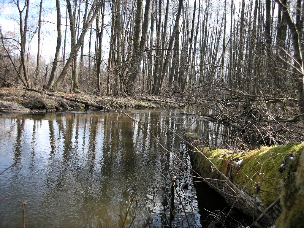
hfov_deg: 52.6
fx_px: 307
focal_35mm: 35
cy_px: 114
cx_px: 152
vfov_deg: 40.7
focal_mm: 5.8
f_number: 2.8
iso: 50
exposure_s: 1/174
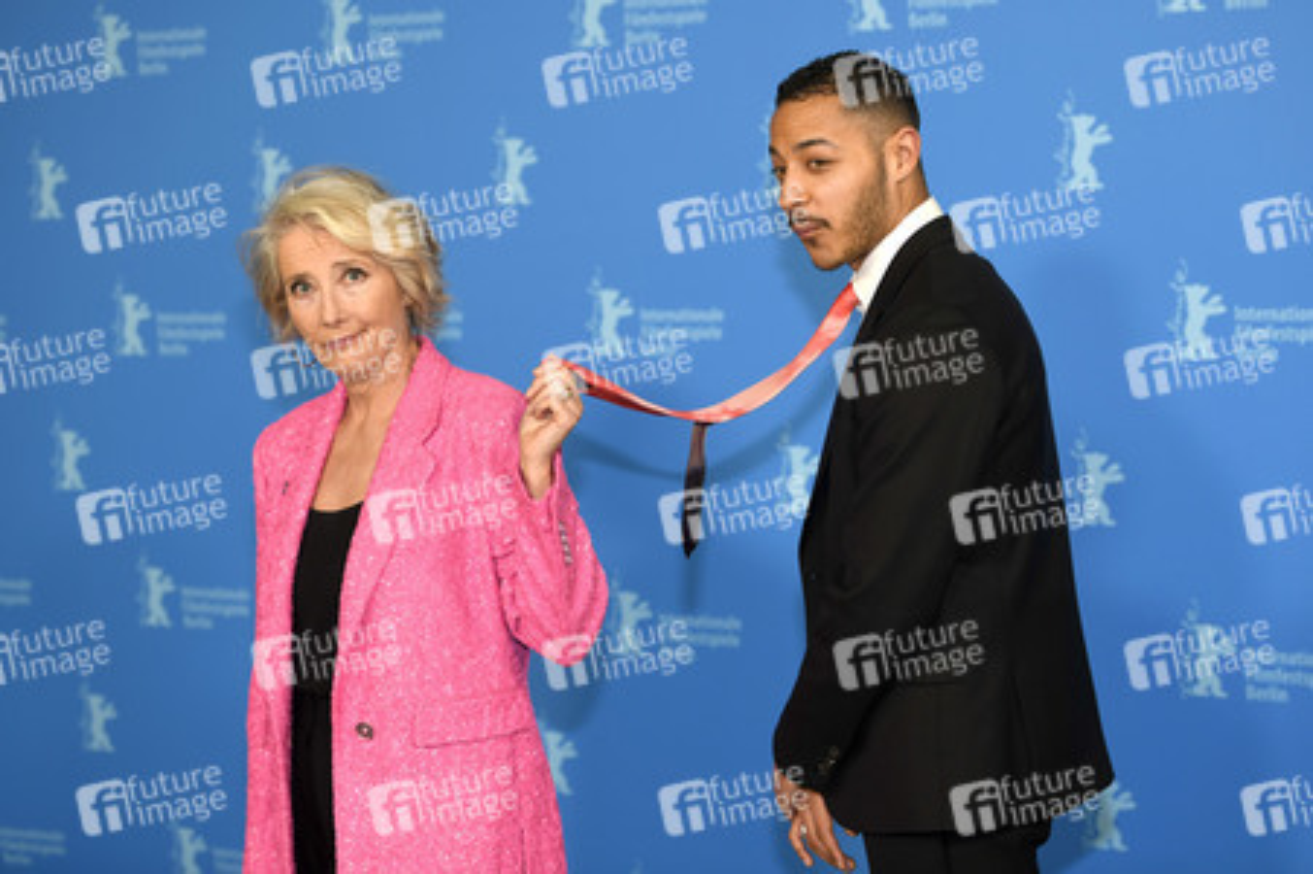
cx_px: 656
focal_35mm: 70
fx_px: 2551
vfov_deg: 19.4
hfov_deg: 28.9
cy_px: 437
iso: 640
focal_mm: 70
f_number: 3.5
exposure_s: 1/400
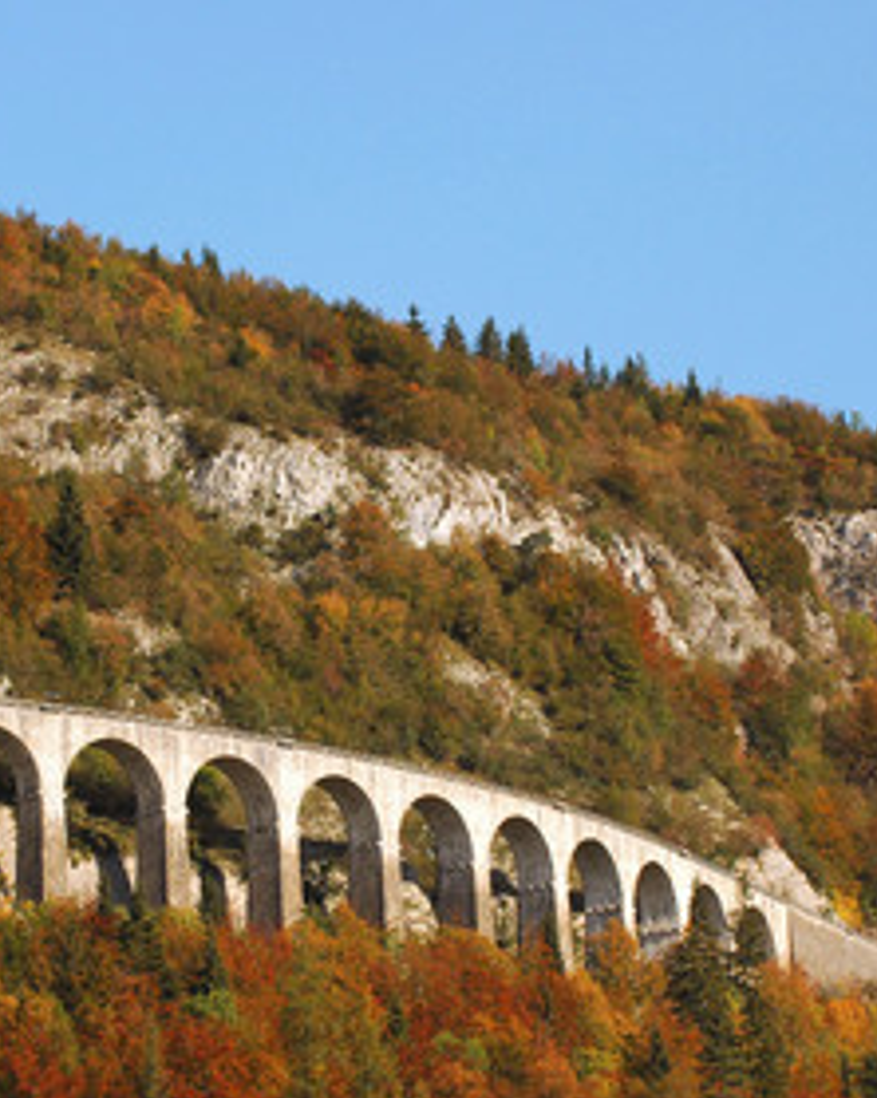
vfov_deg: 8.6
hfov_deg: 6.9
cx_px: 302
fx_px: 7266
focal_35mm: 224
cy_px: 549
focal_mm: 105
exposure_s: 1/250
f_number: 8
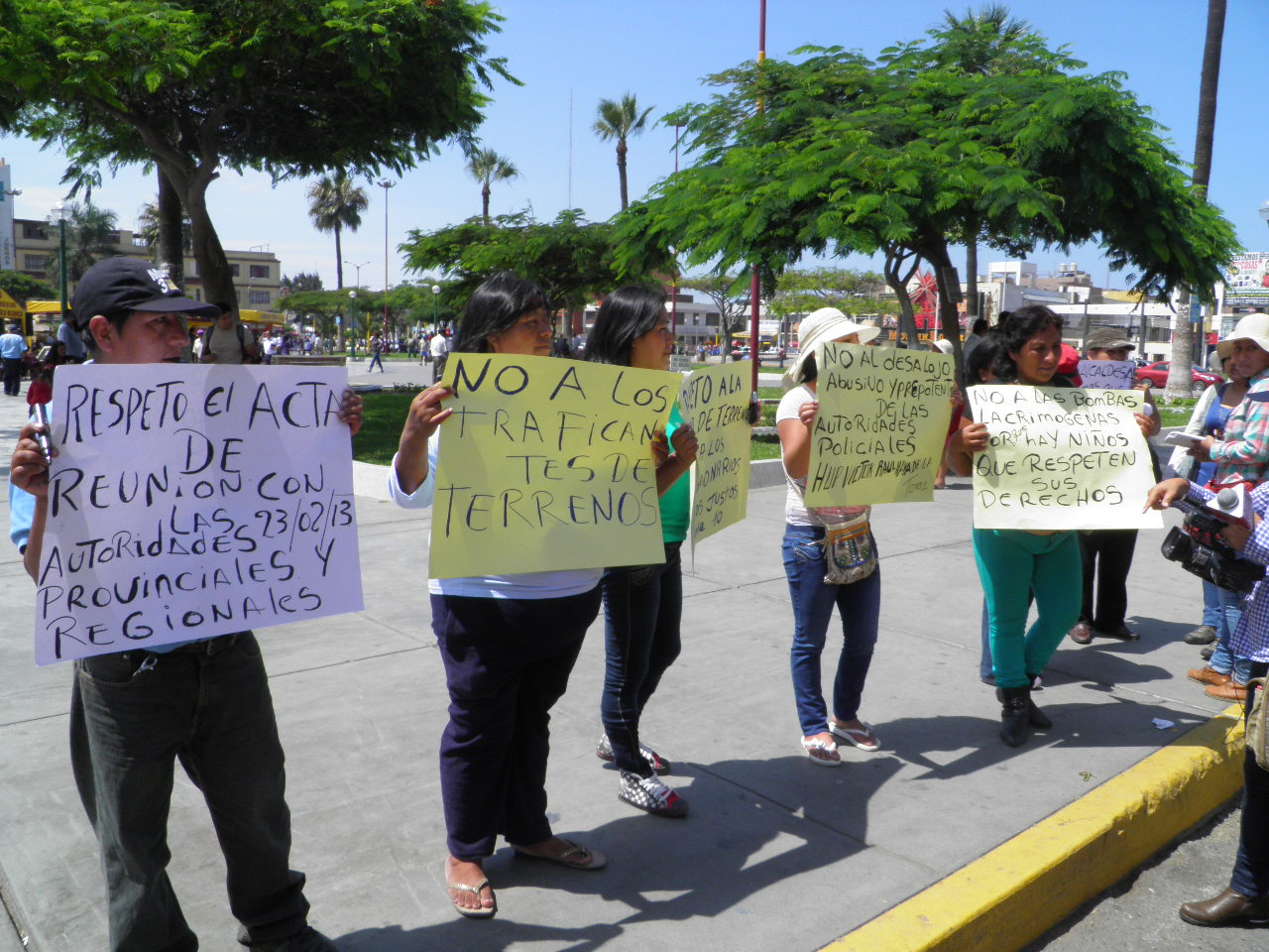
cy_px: 476
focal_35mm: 28
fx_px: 1026
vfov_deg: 49.7
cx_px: 634
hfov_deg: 63.4
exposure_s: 1/400
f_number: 5.7
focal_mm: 4.9
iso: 100
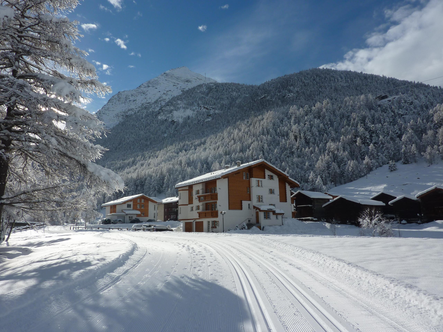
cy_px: 166
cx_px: 222
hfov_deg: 69.4
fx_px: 320
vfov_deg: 54.9
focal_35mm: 25
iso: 80
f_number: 5.6
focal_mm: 4.1
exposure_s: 1/800
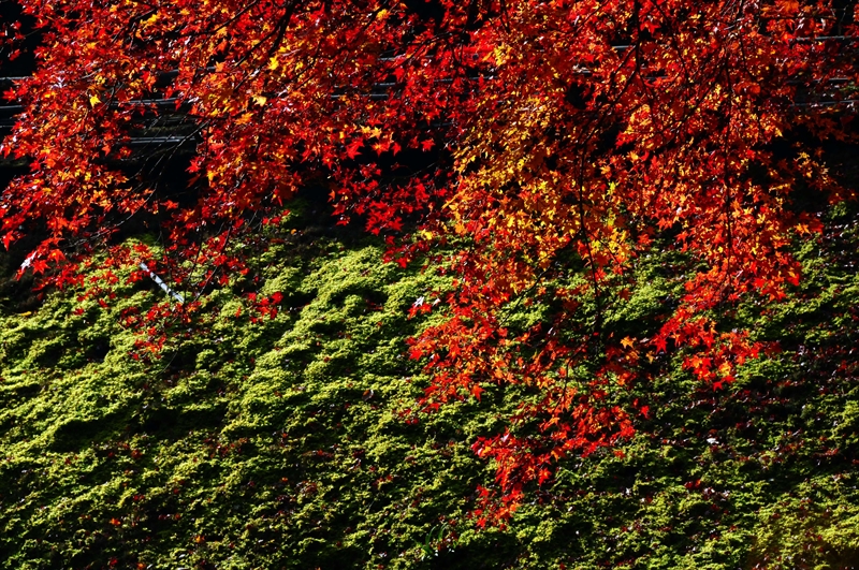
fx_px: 3395
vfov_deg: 9.6
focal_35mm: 142
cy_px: 285
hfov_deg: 14.4
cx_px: 430
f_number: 14
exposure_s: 1/800
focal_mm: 95
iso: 1250
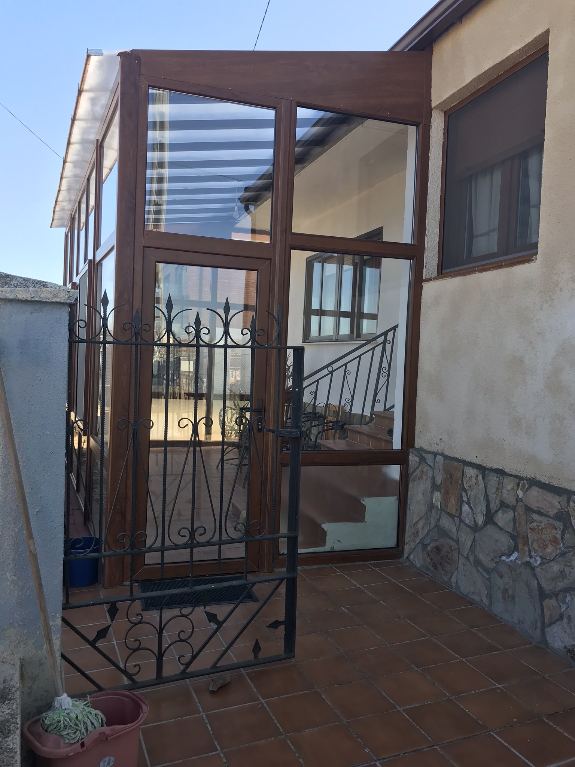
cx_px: 288
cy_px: 384
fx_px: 620
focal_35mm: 28
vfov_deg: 63.4
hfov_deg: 49.7
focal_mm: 3.99
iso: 20
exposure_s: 1/595
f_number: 1.8
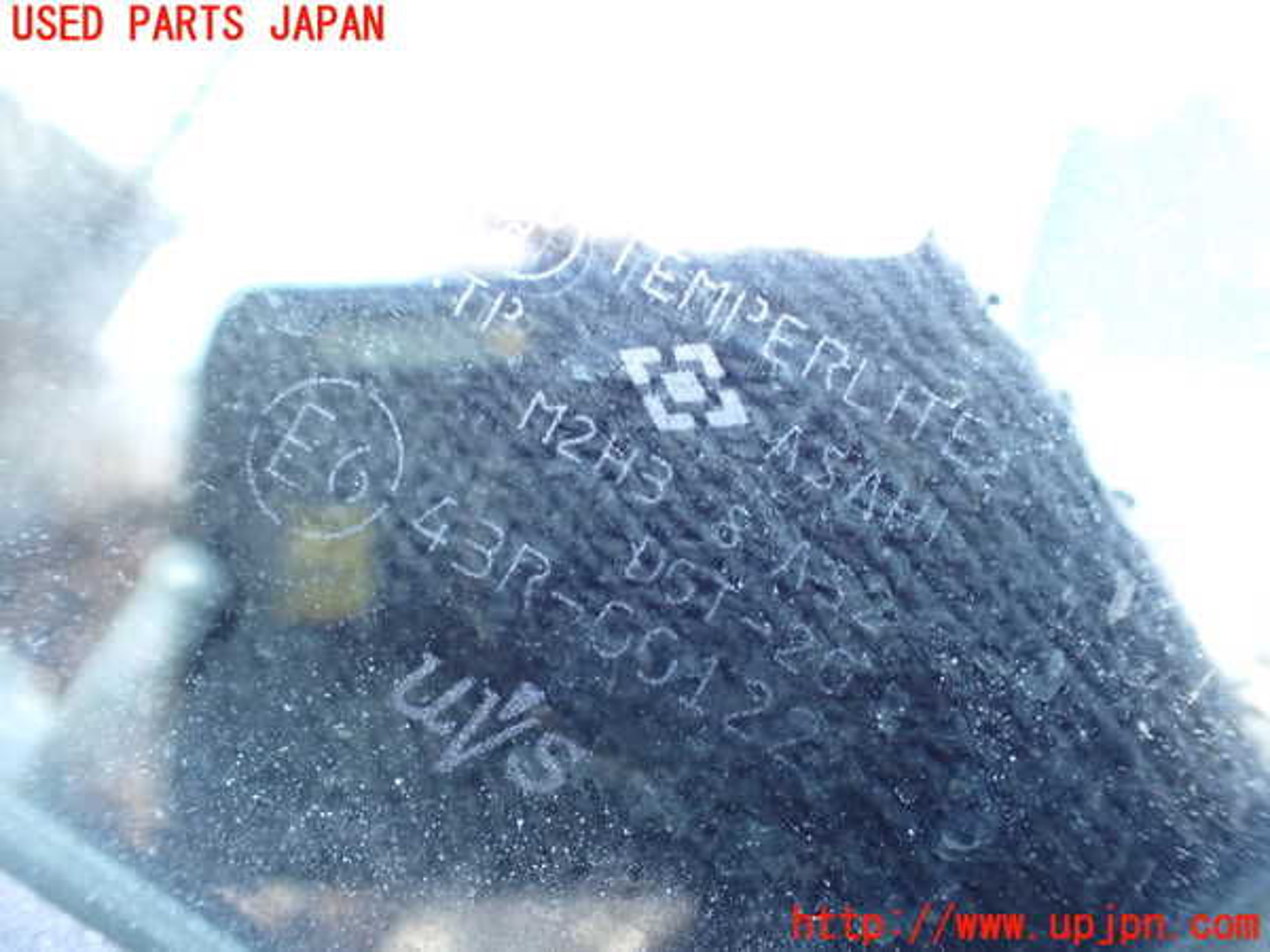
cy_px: 476
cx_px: 635
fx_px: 1101
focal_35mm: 30
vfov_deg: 46.8
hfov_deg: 60.0
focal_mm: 5.4
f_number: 2.3
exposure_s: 1/125
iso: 500
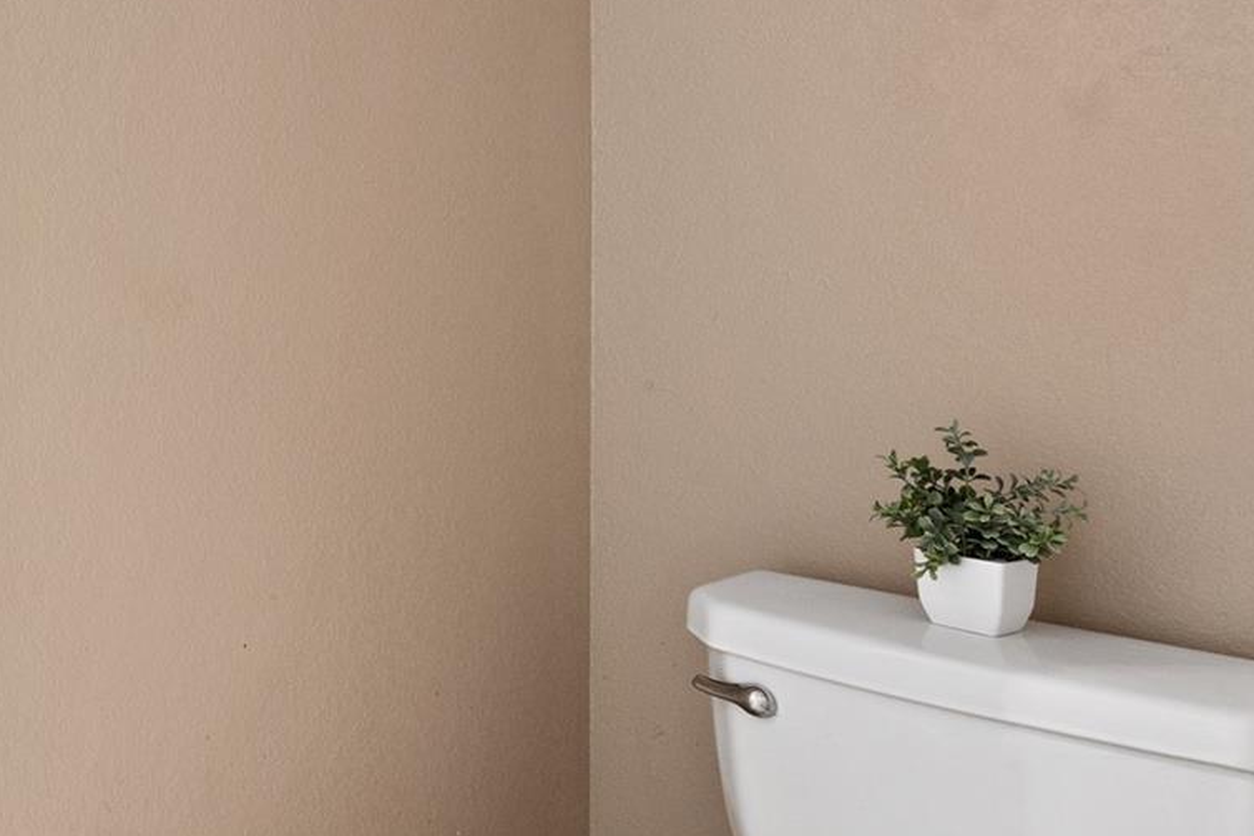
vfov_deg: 34.3
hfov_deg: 38.6
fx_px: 1323
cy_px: 205
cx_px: -221
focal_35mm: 38
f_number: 8
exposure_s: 1/2.5
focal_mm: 14
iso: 800
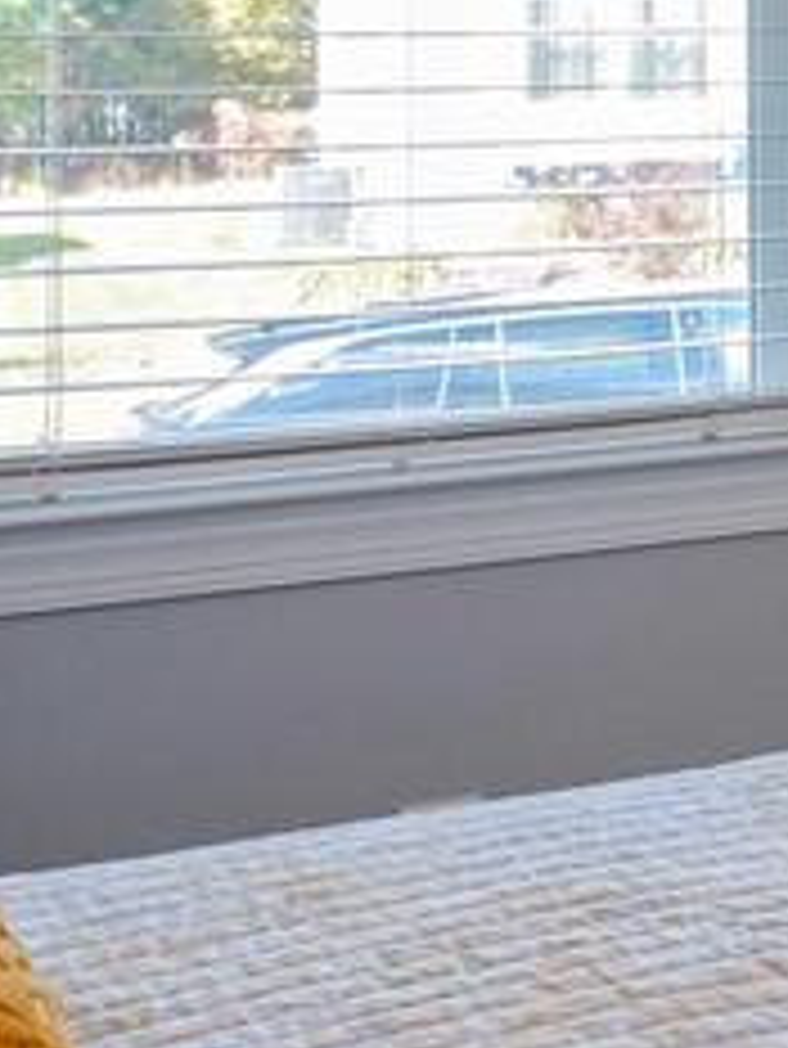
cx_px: 2121
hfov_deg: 11.5
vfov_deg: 19.9
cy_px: -49
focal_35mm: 95
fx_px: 2881
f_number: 4
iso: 200
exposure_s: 1/60
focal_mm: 16
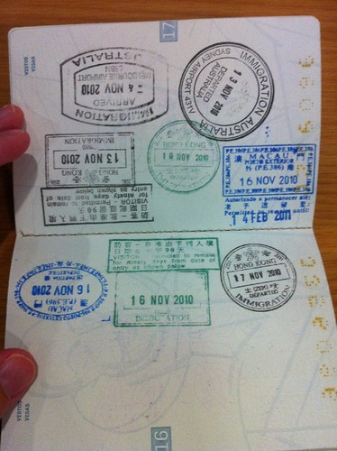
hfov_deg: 40.6
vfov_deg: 52.7
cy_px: 226
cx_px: 168
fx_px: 455
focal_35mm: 35
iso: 125
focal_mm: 3.85
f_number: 2.8
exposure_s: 1/15
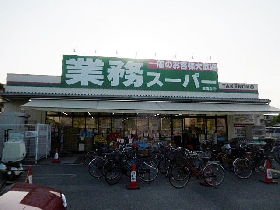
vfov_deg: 54.9
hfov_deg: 69.4
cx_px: 140
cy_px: 105
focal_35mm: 25
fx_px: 202
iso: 125
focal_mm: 4.5
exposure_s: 1/1250
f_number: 3.3
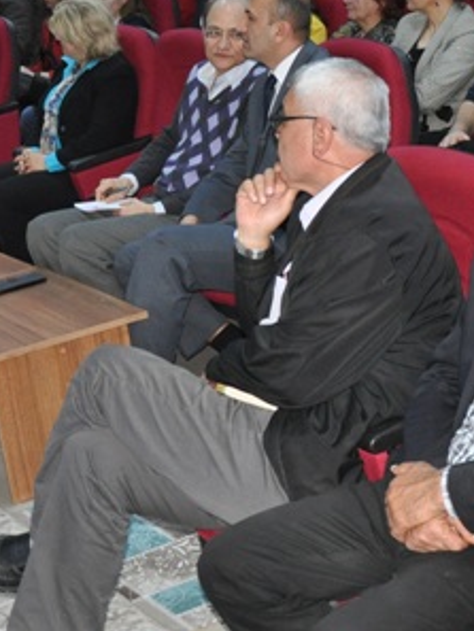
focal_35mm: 96
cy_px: 147
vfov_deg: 20.3
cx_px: 423
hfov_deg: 15.2
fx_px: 1751
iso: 800
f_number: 3.8
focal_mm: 22
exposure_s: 1/60
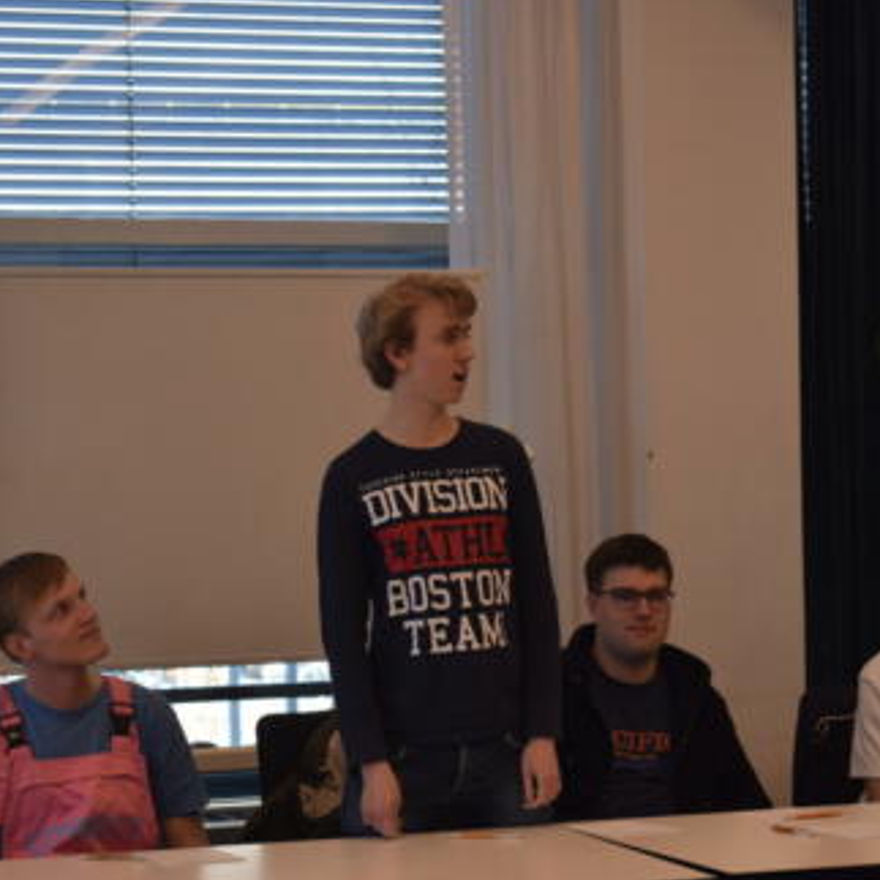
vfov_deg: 16.0
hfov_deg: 16.0
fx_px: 3125
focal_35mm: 109
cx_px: 499
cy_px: 443
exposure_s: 1/125
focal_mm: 55
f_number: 5.6
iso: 400
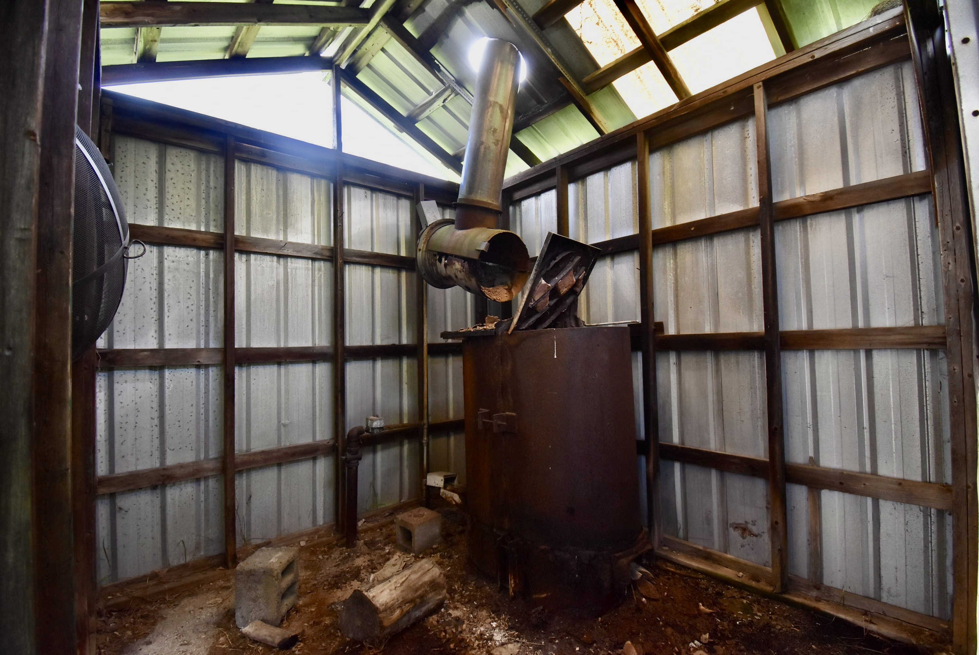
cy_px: 328
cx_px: 490
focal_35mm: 15
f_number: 4.5
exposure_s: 1/250
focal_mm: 10
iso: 800
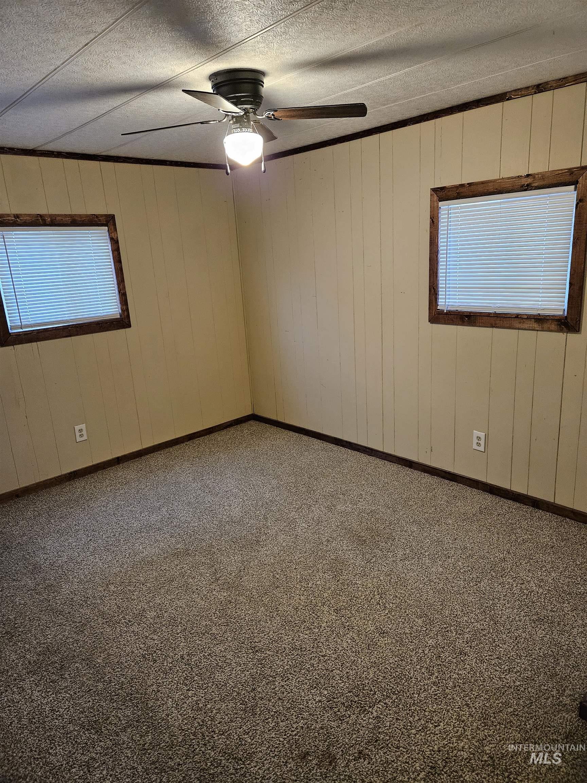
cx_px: 294
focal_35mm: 23
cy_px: 392
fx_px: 520
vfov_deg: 73.9
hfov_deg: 58.9
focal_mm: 5.4
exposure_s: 1/120
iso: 1000
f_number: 1.8
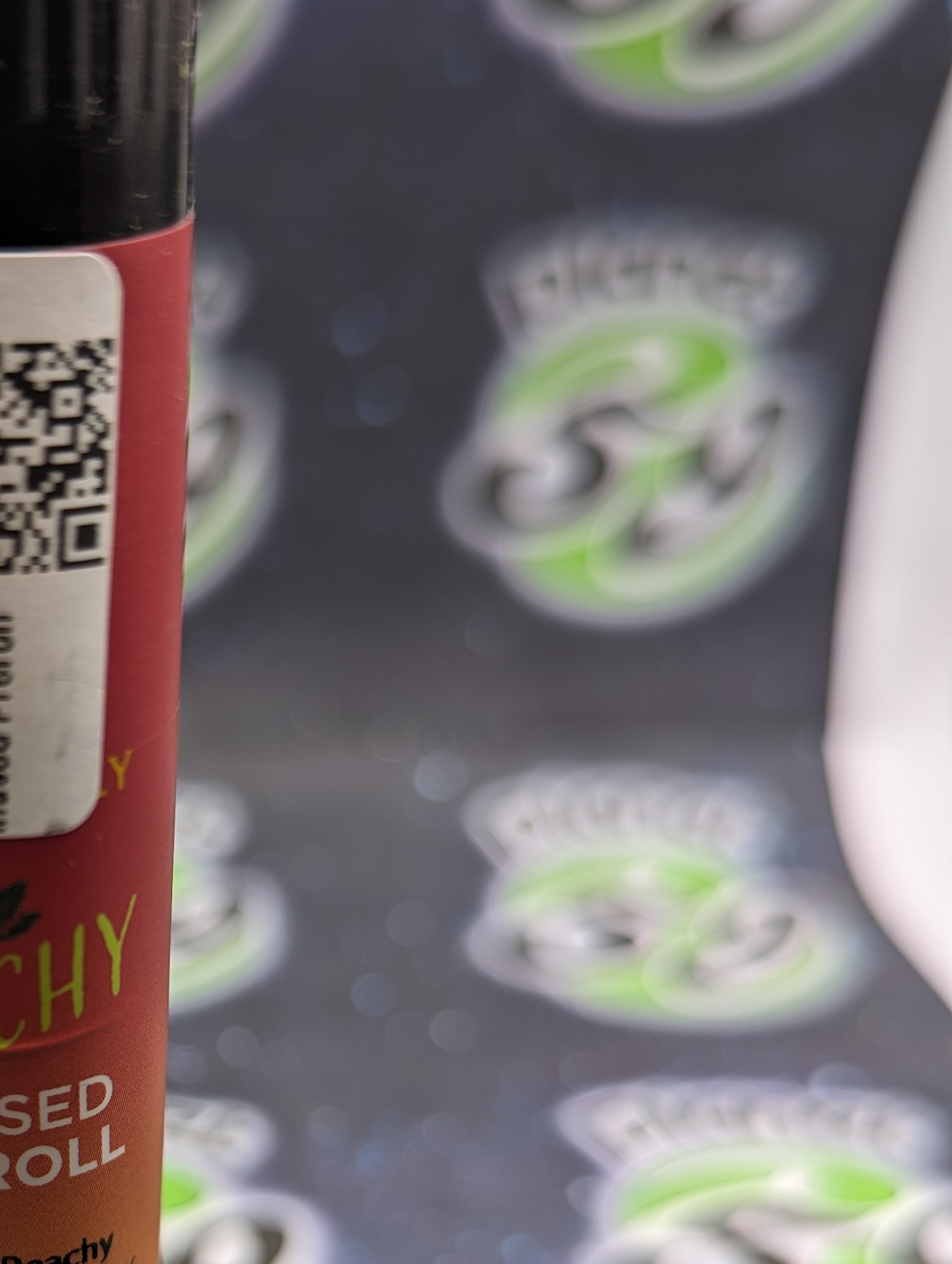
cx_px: 21
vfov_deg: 39.2
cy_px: 962
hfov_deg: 29.1
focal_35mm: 47
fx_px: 1719
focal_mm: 6.81
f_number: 1.85
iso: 24
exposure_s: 1/37.6
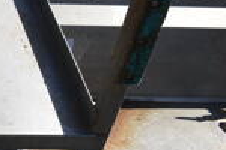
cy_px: 34
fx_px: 691
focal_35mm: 110
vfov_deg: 12.4
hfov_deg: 15.1
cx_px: -224
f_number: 8
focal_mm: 18
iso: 200
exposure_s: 1/500
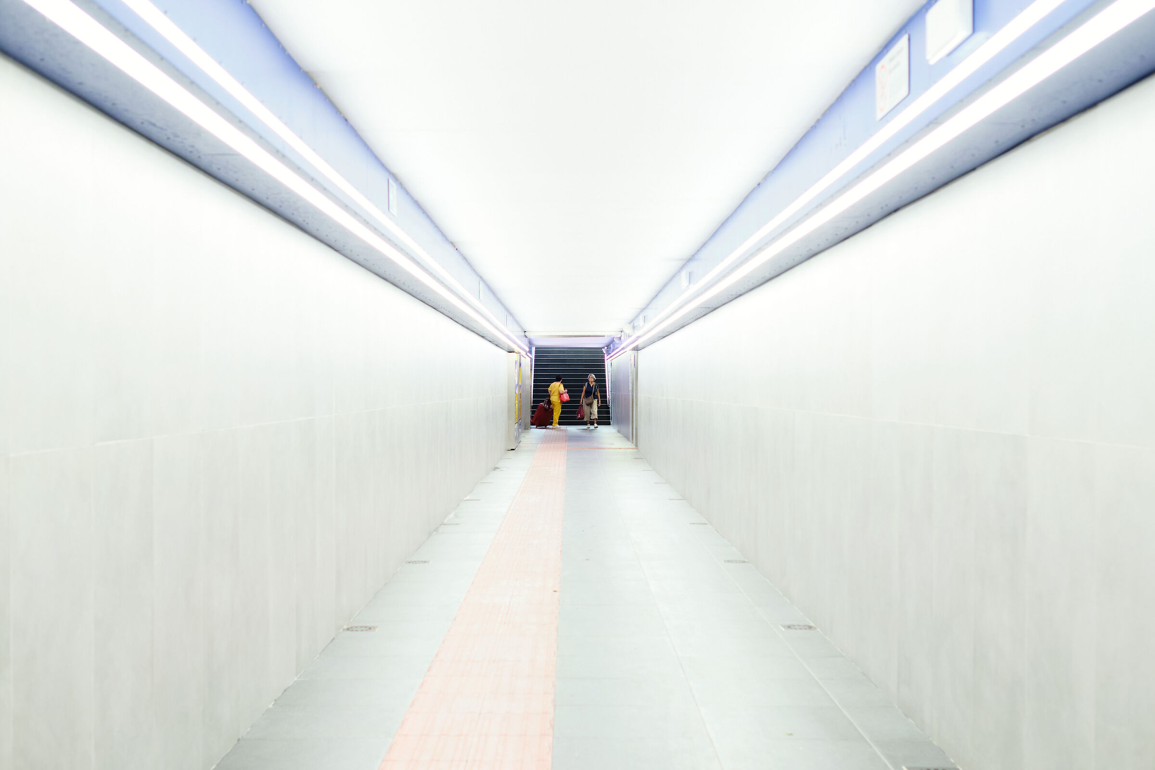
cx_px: 578
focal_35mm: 45
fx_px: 1444
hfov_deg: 43.6
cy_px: 385
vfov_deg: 29.9
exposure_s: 1/60
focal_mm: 30
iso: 1600
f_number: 2.8
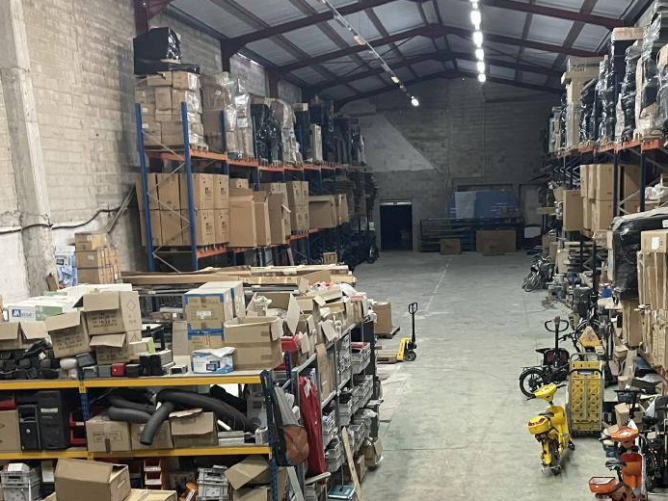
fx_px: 926
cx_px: 422
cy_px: 396
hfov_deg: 39.4
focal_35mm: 48
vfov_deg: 29.6
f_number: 1.6
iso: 500
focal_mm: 4.2
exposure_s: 1/33
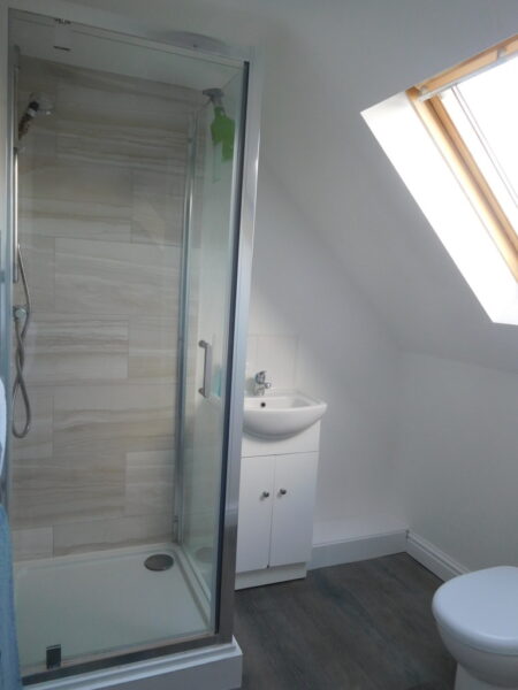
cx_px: 259
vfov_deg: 69.4
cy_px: 345
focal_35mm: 25
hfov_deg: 54.9
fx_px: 499
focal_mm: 4.5
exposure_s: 1/30
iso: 140
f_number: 3.4
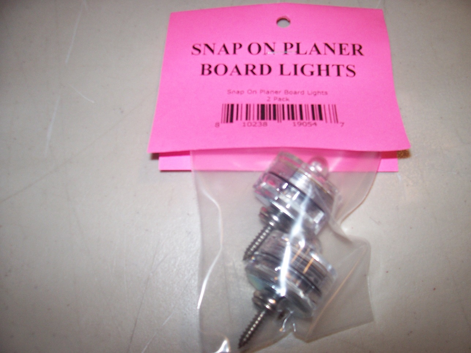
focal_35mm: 34
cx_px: 236
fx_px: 463
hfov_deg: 54.0
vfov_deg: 41.8
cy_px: 176
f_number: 2.7
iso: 125
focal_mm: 5.6
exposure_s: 1/60
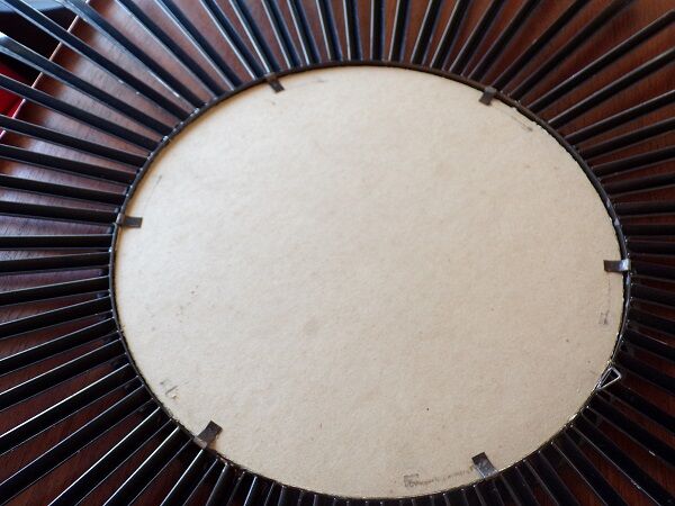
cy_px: 253
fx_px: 624
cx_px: 338
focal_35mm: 32
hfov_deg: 56.8
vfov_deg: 44.2
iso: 211
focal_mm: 5.8
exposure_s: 1/20
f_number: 3.2
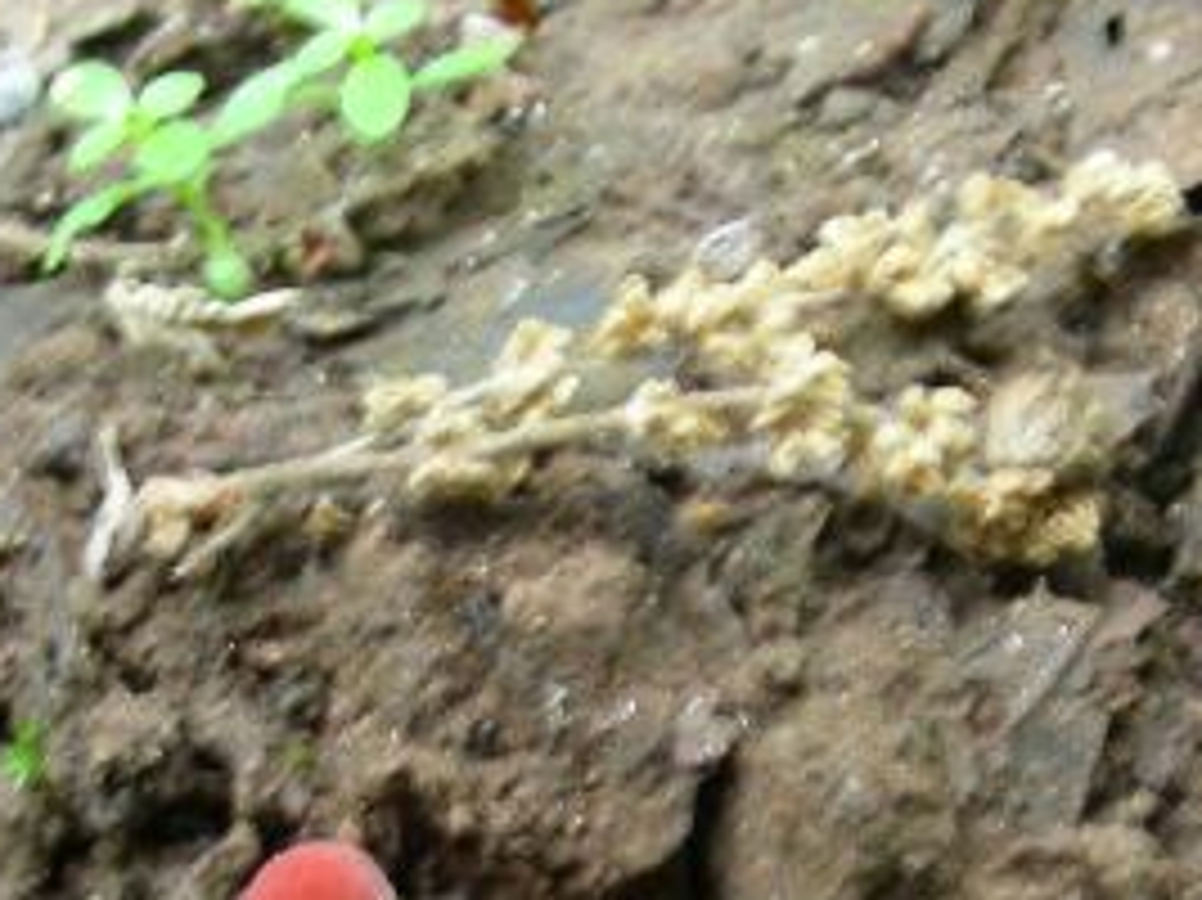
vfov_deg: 12.9
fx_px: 3957
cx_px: 914
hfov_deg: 17.2
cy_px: 774
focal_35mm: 114
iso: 200
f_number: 3.5
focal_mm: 6.3
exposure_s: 1/3.6
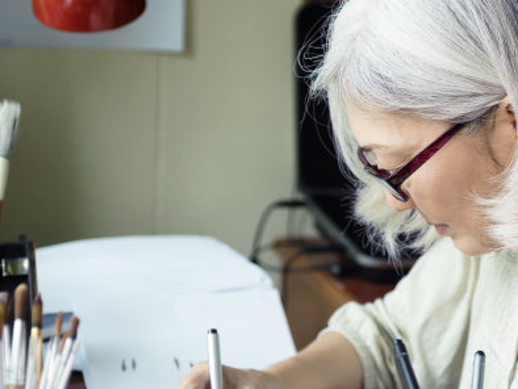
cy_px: 237
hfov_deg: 17.5
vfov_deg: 13.2
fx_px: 1677
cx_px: 373
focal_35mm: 112
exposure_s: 1/125
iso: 200
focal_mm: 50
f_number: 2.8
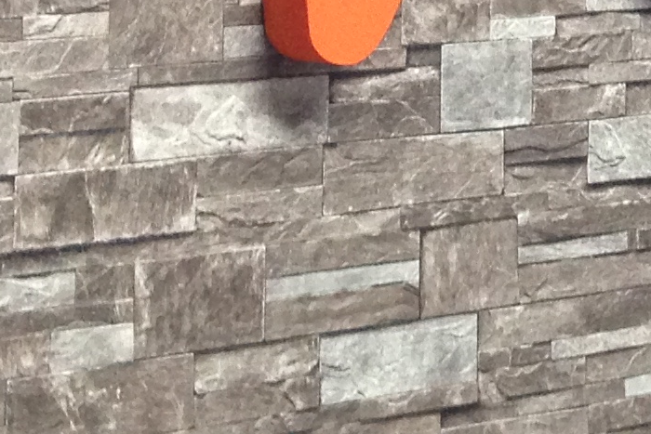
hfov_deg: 12.5
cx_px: 815
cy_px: -375
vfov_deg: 8.2
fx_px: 2894
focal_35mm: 160
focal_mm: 4.12
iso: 160
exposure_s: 1/20
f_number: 2.4
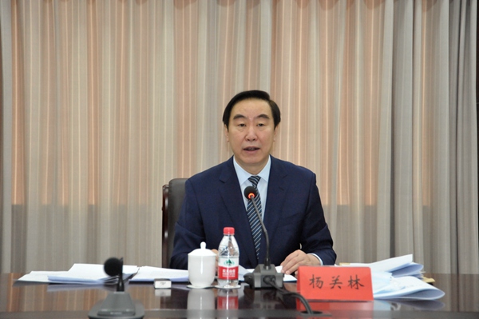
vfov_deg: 16.0
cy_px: 160
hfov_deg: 23.9
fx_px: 1130
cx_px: 240
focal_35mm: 85
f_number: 5.6
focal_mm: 85
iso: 6400
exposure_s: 1/200
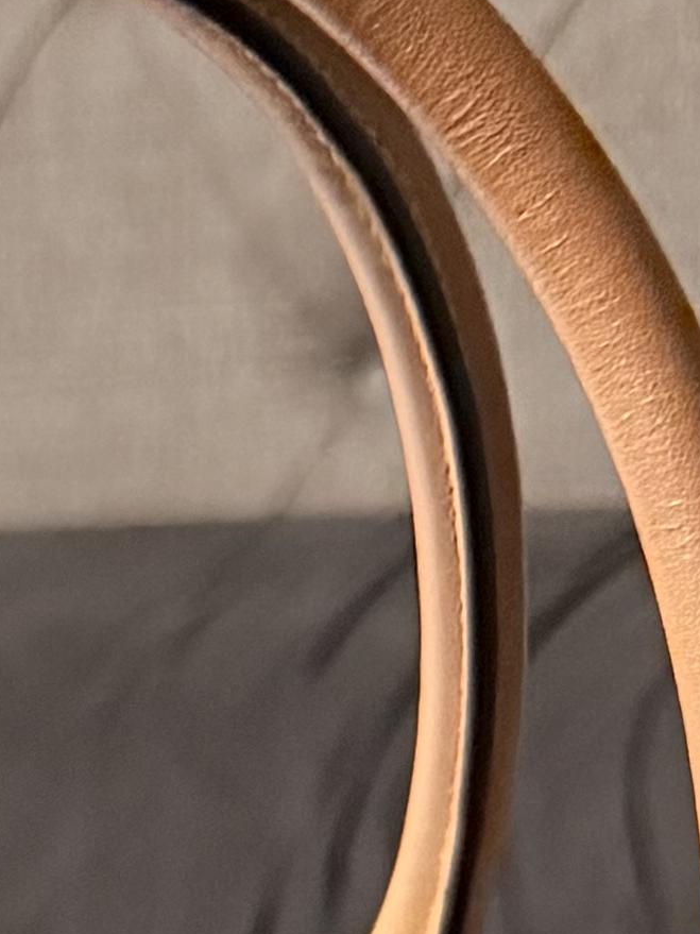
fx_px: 4207
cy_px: 2172
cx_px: -451
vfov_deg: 10.9
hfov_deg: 9.2
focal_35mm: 156
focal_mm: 6.76
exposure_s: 1/40
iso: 800
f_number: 1.78
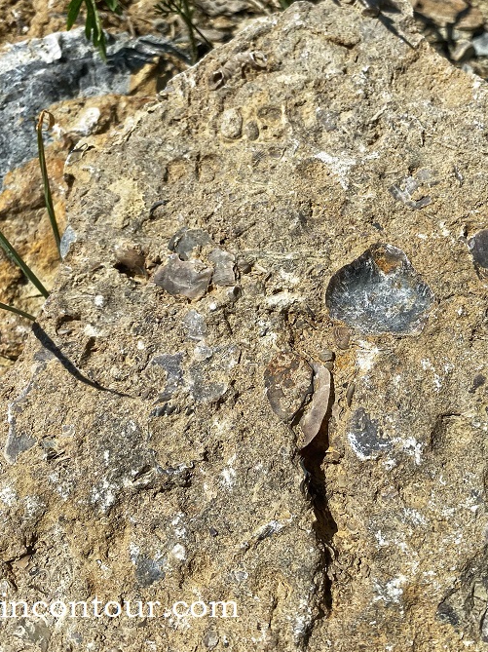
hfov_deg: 39.7
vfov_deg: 52.7
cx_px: 358
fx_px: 659
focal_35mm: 35
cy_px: 325
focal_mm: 4.25
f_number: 1.8
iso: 32
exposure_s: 1/5495
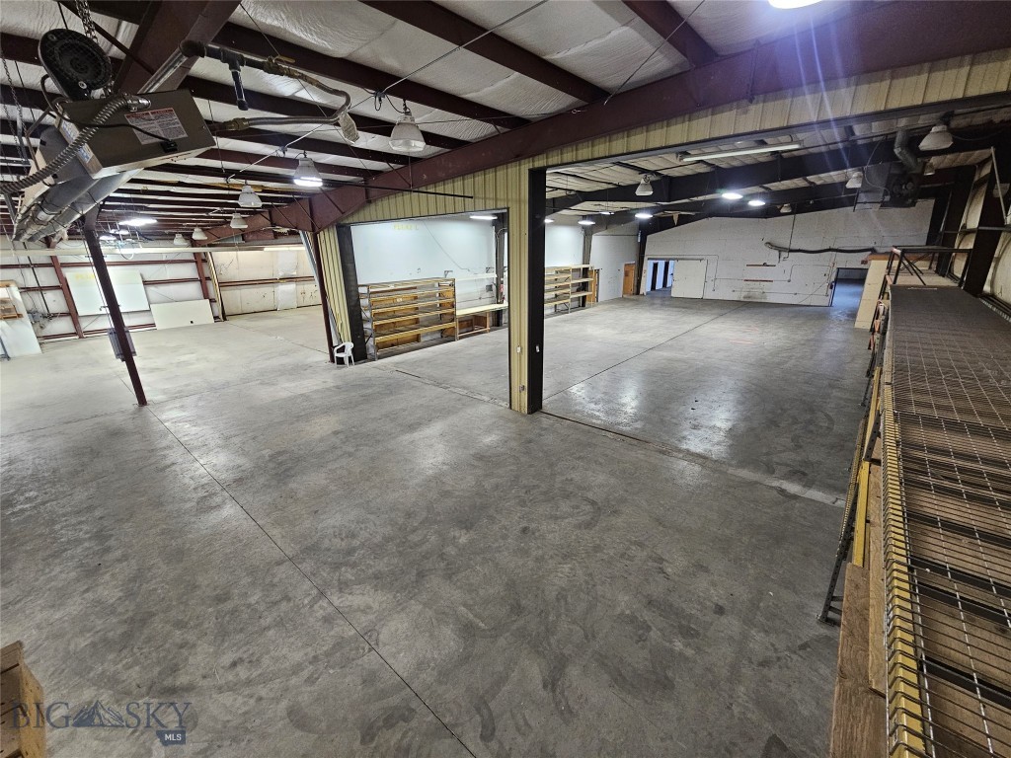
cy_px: 379
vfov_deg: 89.9
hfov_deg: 106.2
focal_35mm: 13
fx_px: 380
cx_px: 506
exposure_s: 1/40
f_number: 2.2
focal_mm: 2.2
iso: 320
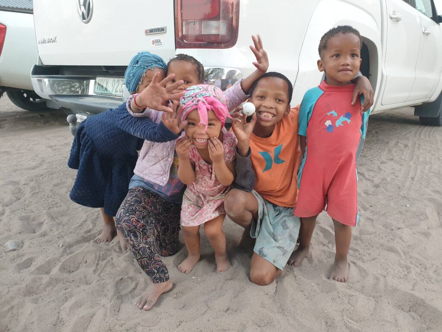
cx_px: 221
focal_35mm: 26
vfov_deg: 53.1
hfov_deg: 67.3
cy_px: 166
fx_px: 332
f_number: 2.4
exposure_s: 1/50
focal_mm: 4.3
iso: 200
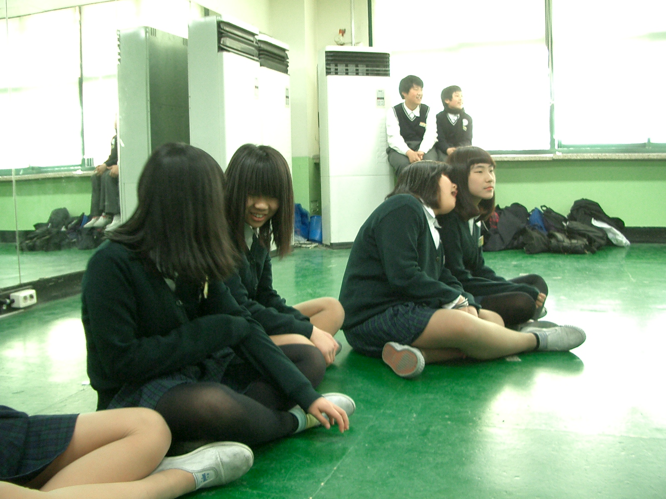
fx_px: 673
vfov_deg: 40.7
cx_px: 333
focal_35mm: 35
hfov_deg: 52.6
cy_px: 250
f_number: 2.6
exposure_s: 1/13
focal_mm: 5.8
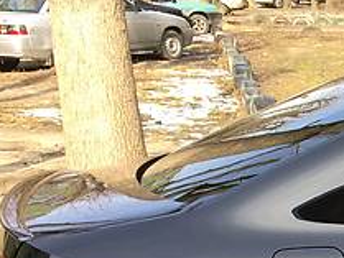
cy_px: 347
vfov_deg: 12.9
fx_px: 1104
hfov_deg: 15.1
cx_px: 644
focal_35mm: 111
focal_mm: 4.2
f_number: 2.2
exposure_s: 1/215
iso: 25
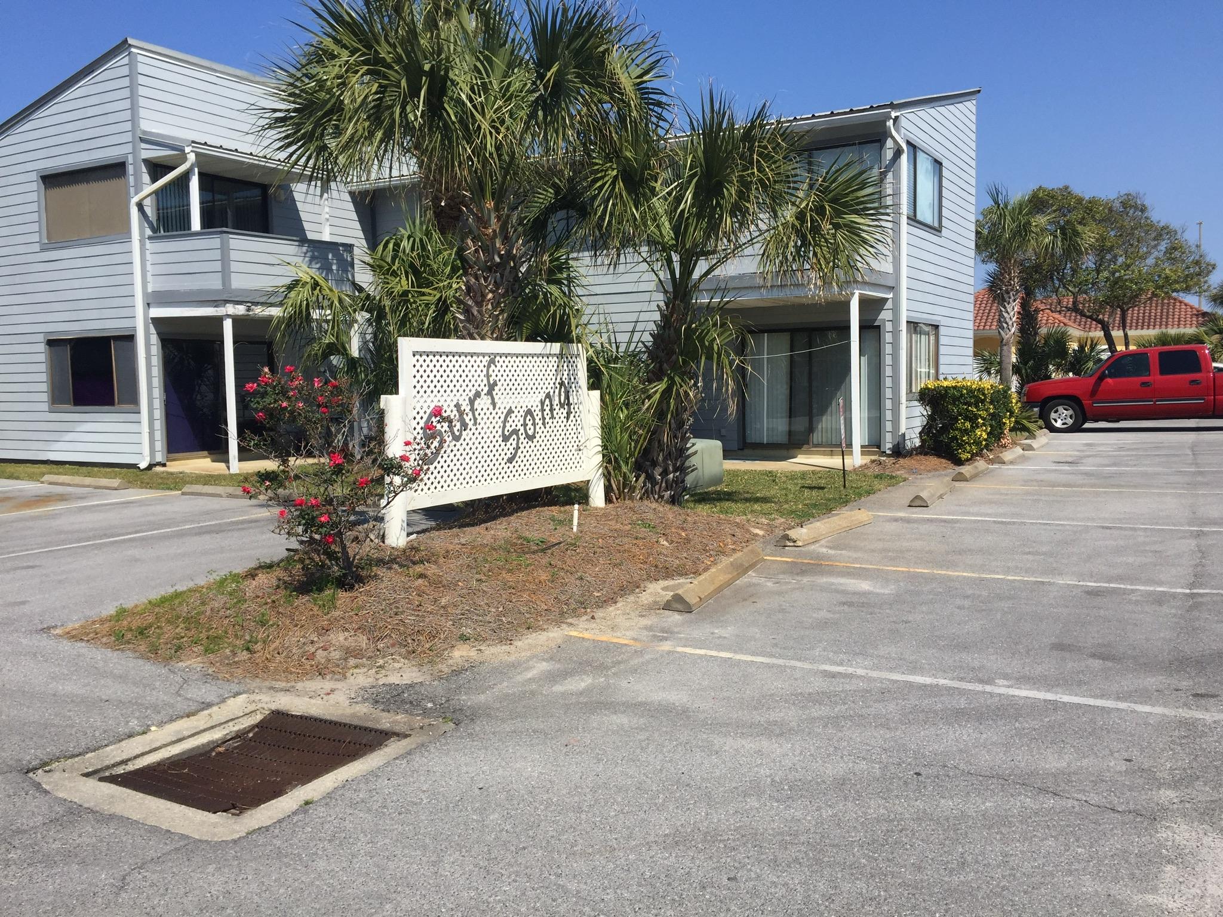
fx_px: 1025
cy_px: 458
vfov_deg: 48.2
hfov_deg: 61.7
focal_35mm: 29
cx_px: 612
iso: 32
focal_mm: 4.15
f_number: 2.2
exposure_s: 1/2639
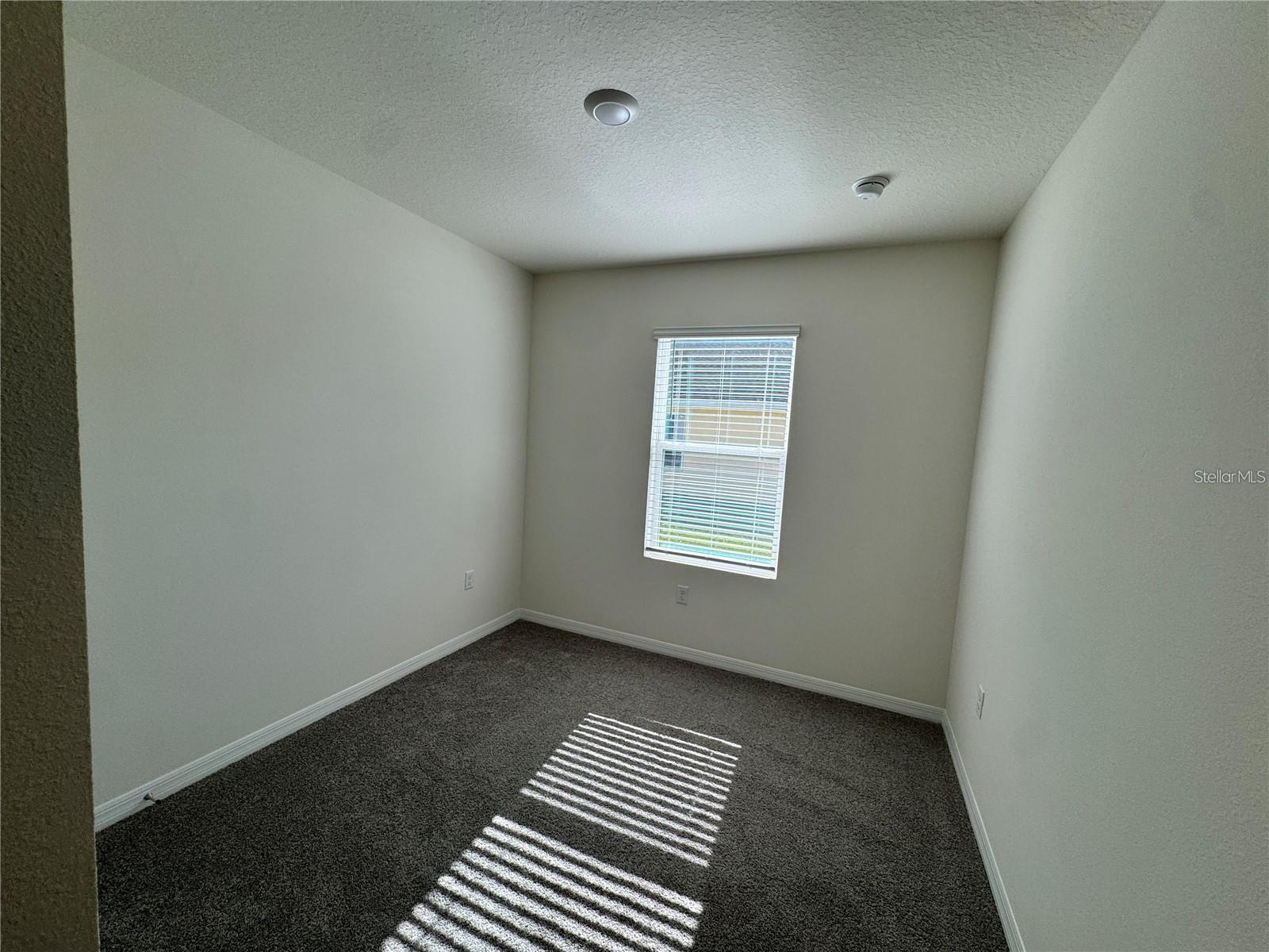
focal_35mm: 14
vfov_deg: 85.7
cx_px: 634
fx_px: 513
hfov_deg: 102.1
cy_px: 476
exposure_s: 1/346
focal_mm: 2.22
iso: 40
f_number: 2.2
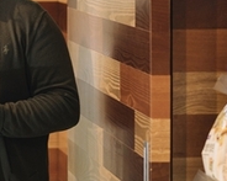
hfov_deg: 7.0
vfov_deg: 5.6
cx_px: 14
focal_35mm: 277
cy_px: 10
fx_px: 1860
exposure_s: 1/200
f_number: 2.8
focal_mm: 85
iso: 500
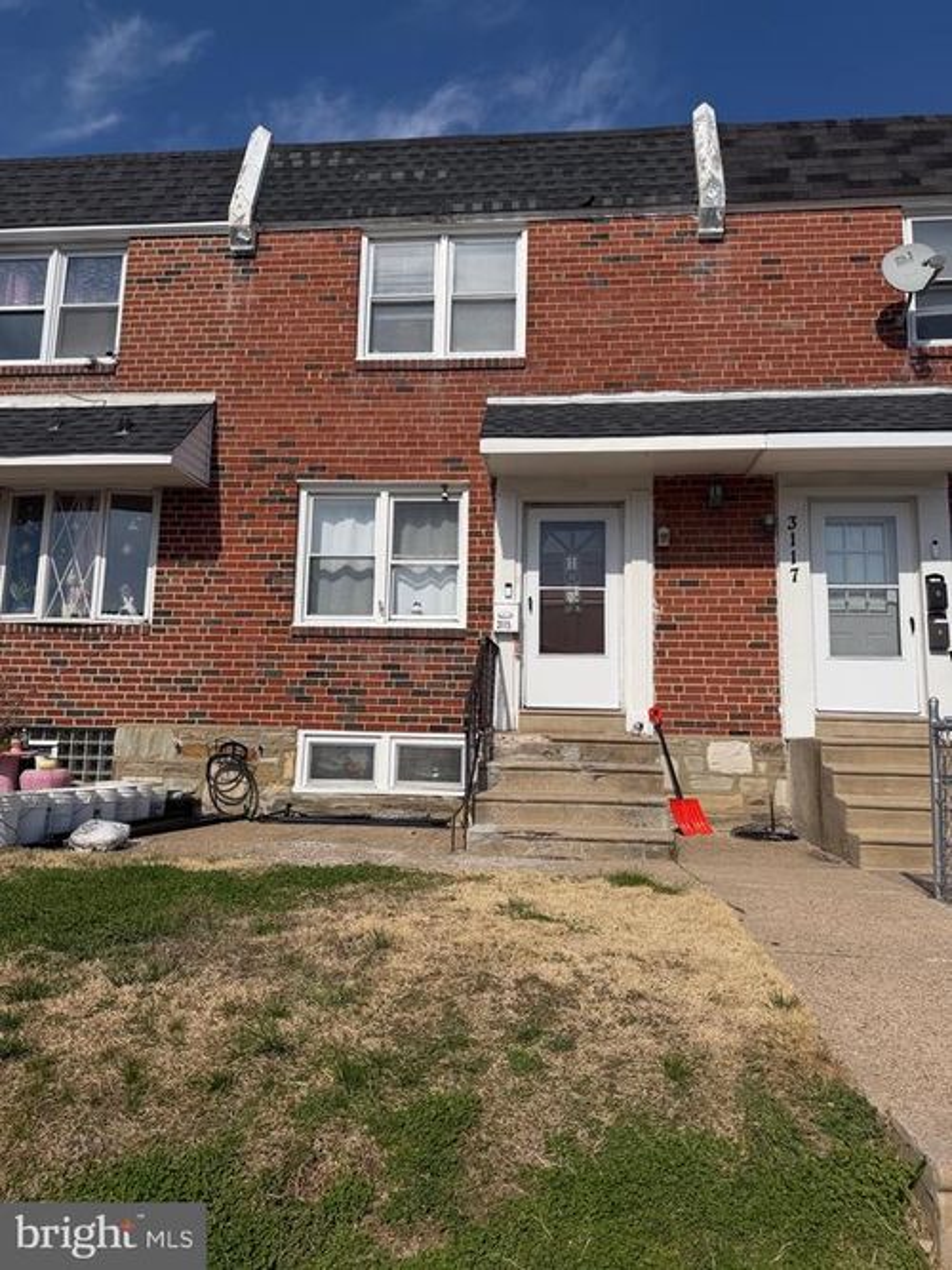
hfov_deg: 56.8
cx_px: 476
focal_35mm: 24
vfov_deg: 71.6
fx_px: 880
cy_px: 635
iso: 80
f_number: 1.78
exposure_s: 1/8130
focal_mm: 6.76
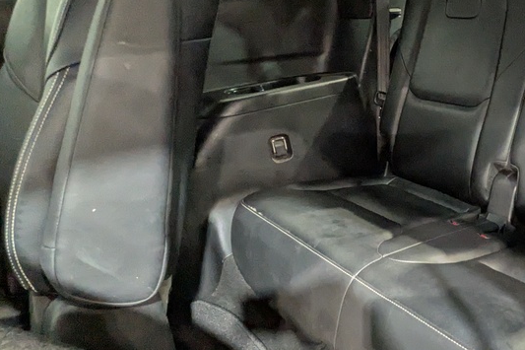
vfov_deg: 46.4
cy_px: 185
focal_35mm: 28
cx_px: 479
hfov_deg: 56.0
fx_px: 408
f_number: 2.2
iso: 231
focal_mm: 1.83
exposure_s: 1/16.7
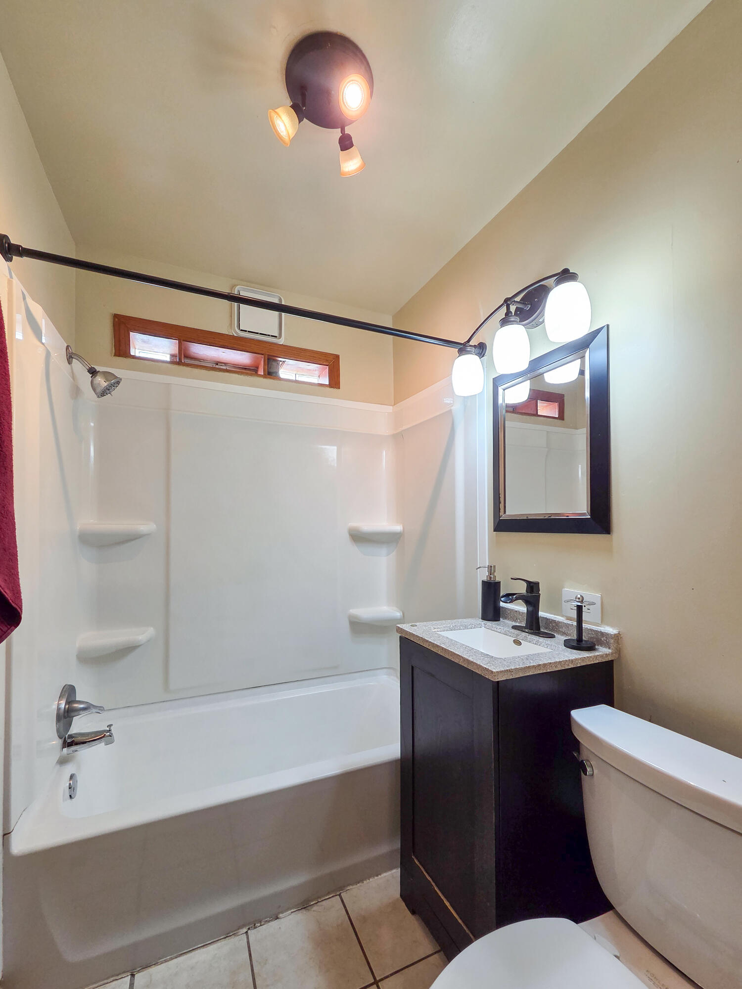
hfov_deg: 89.9
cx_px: 371
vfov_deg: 106.2
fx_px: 372
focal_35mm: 13
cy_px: 494
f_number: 2.2
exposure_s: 1/120
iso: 125
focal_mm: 2.2
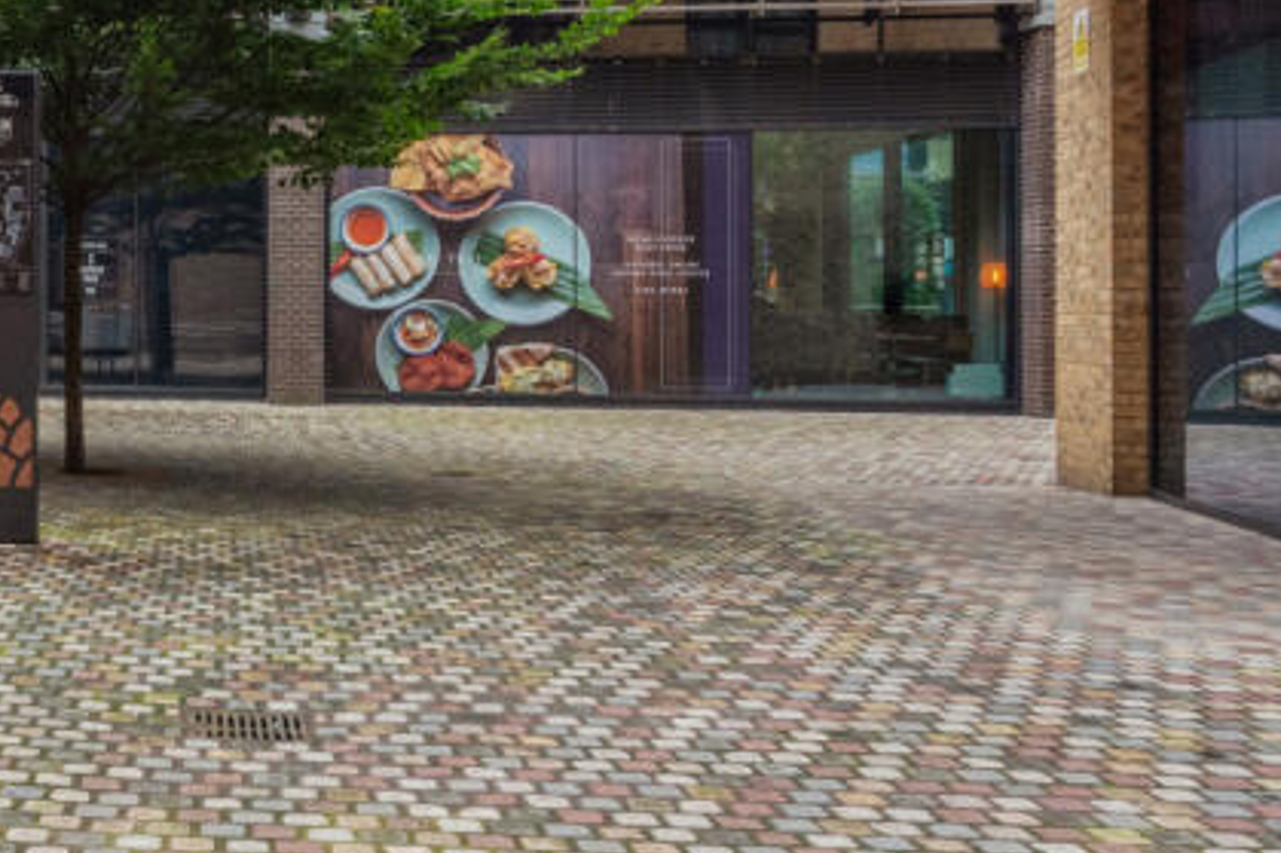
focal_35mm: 44
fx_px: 1565
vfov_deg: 30.4
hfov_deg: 38.8
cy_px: 329
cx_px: -34
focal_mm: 18
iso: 800
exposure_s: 1/80
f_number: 11
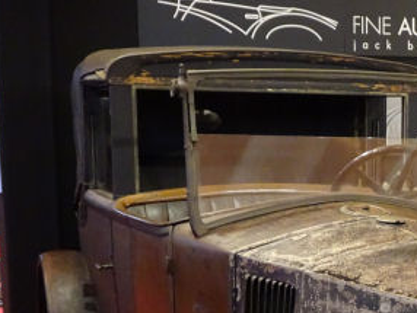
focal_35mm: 95
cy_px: 365
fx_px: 1145
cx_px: 391
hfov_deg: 20.2
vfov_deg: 15.1
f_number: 4
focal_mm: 5.79
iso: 640
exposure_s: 1/40
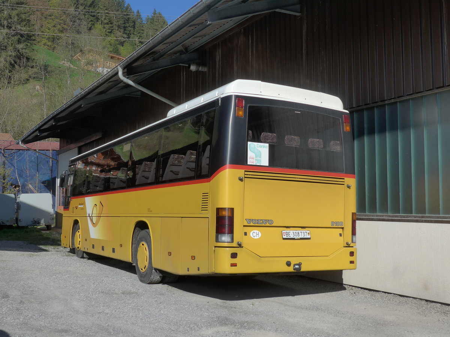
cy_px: 168
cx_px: 225
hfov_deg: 45.8
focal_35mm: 41
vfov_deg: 35.1
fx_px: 533
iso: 160
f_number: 5.6
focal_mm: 8.4
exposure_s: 1/640
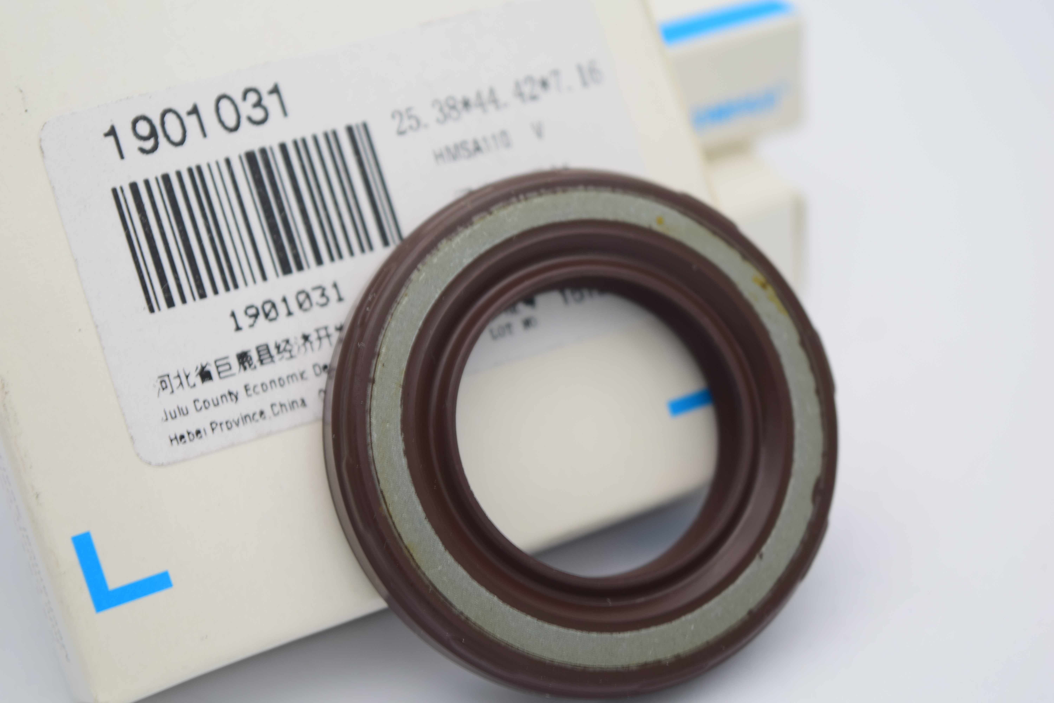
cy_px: 352
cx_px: 527
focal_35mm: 82
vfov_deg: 16.6
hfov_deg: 24.6
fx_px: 2415
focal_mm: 55
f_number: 5.6
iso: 100
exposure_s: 1/2
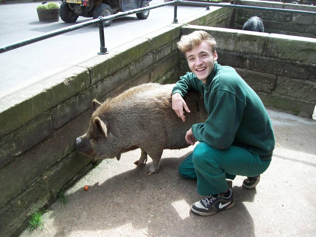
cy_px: 118
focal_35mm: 32
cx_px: 158
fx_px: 292
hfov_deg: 56.8
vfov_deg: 44.2
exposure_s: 1/500
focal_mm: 5.7
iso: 153
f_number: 2.9
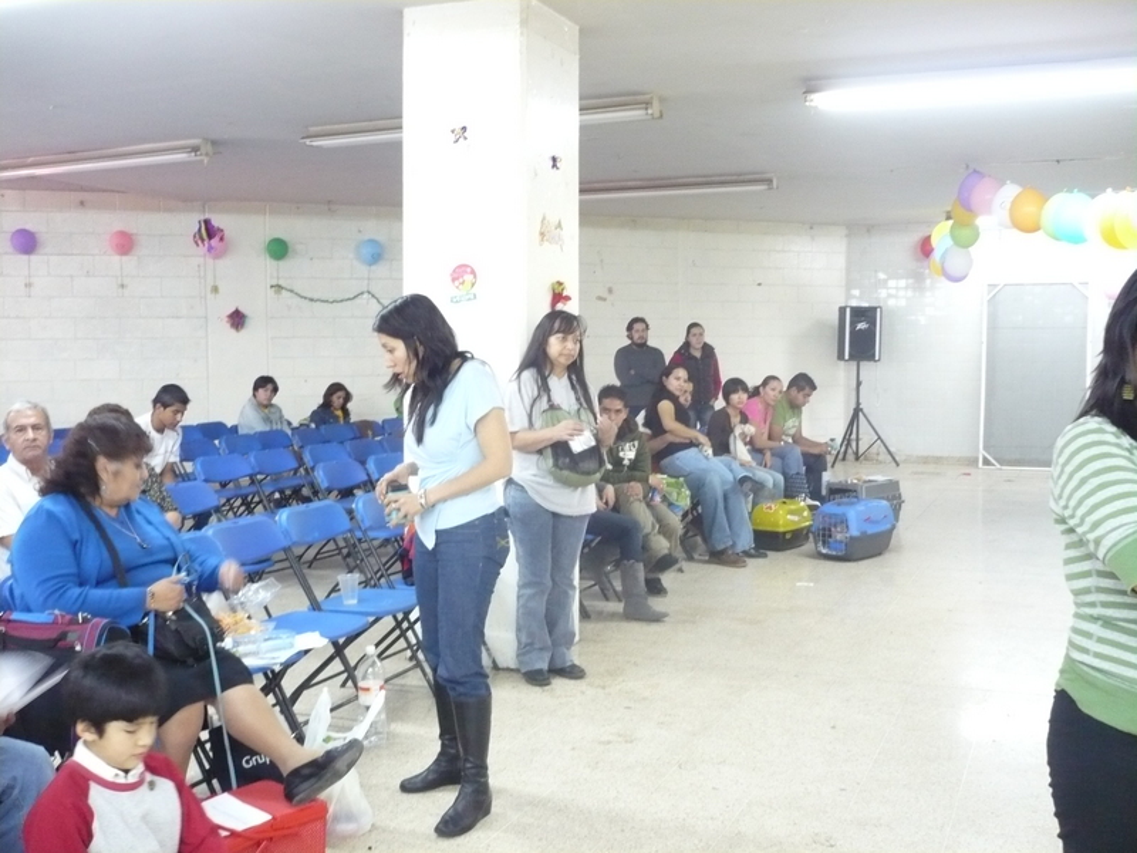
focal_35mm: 35
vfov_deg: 40.7
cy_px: 426
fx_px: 1150
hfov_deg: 52.6
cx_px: 568
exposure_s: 1/10
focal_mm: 5.8
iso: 400
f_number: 2.8
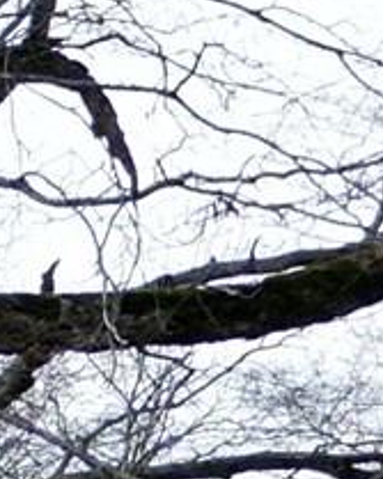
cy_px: 793
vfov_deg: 8.2
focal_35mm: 230
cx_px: 1933
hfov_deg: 5.2
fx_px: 3261
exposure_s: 1/1500
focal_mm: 6.72
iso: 110
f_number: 1.7
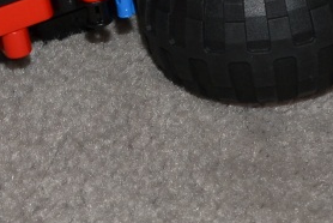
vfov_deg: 7.5
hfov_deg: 11.2
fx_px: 1676
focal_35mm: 181
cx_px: -57
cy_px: -64
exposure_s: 1/60
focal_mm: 24
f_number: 8
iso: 100
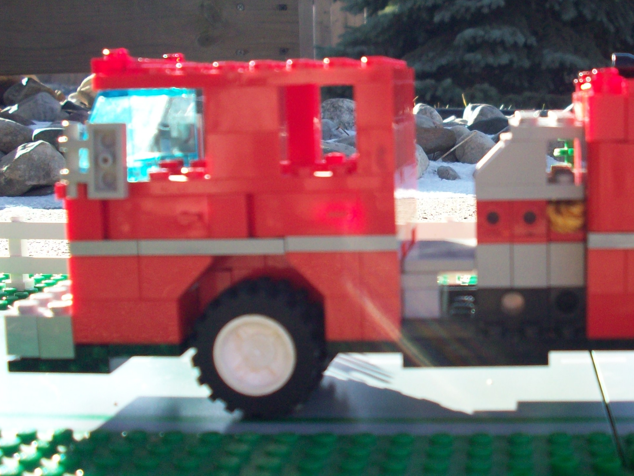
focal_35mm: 58
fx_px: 1062
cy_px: 230
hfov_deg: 32.5
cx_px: 493
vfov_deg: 25.2
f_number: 2.8
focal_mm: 6.2
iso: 80
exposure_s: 1/305
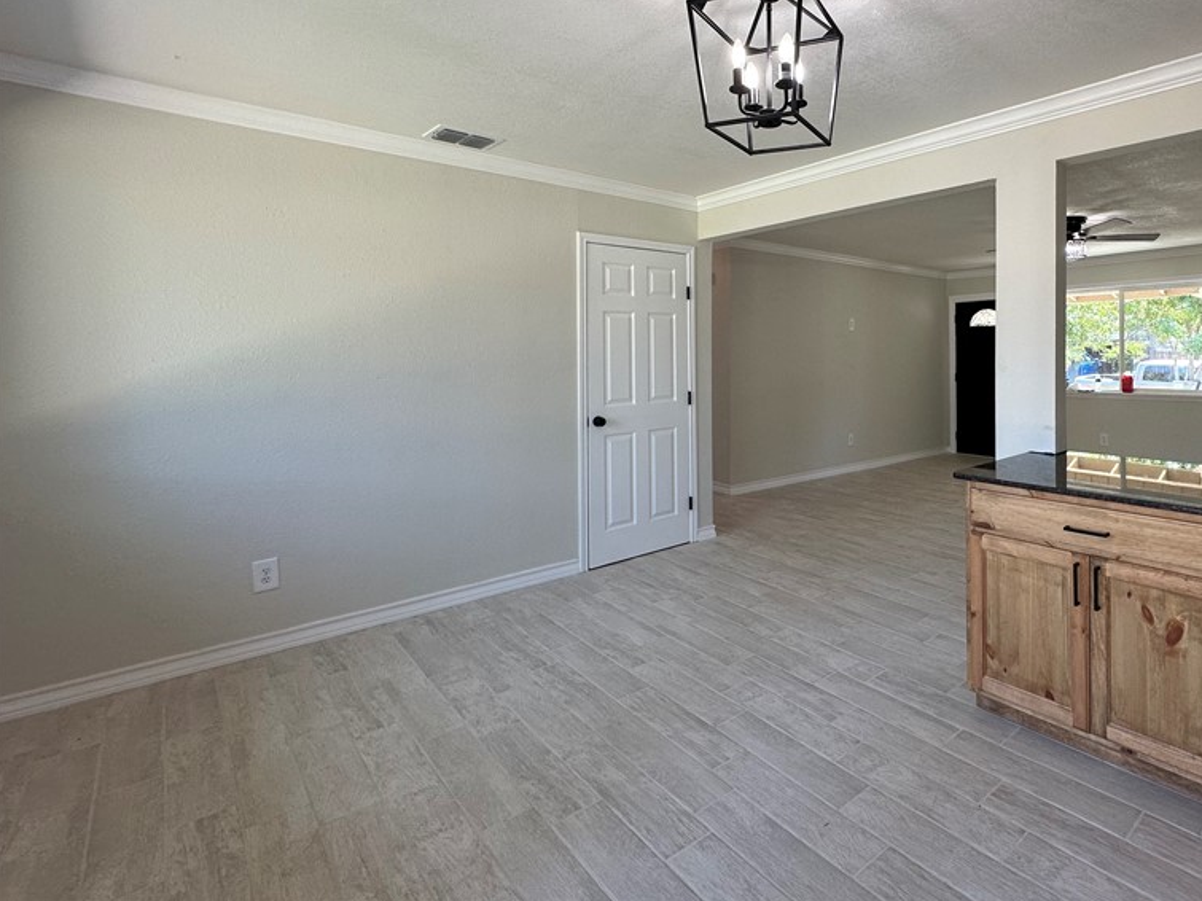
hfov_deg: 81.6
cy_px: 347
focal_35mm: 19
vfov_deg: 67.8
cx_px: 809
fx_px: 660
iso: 100
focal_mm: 2.22
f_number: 2.2
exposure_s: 1/120
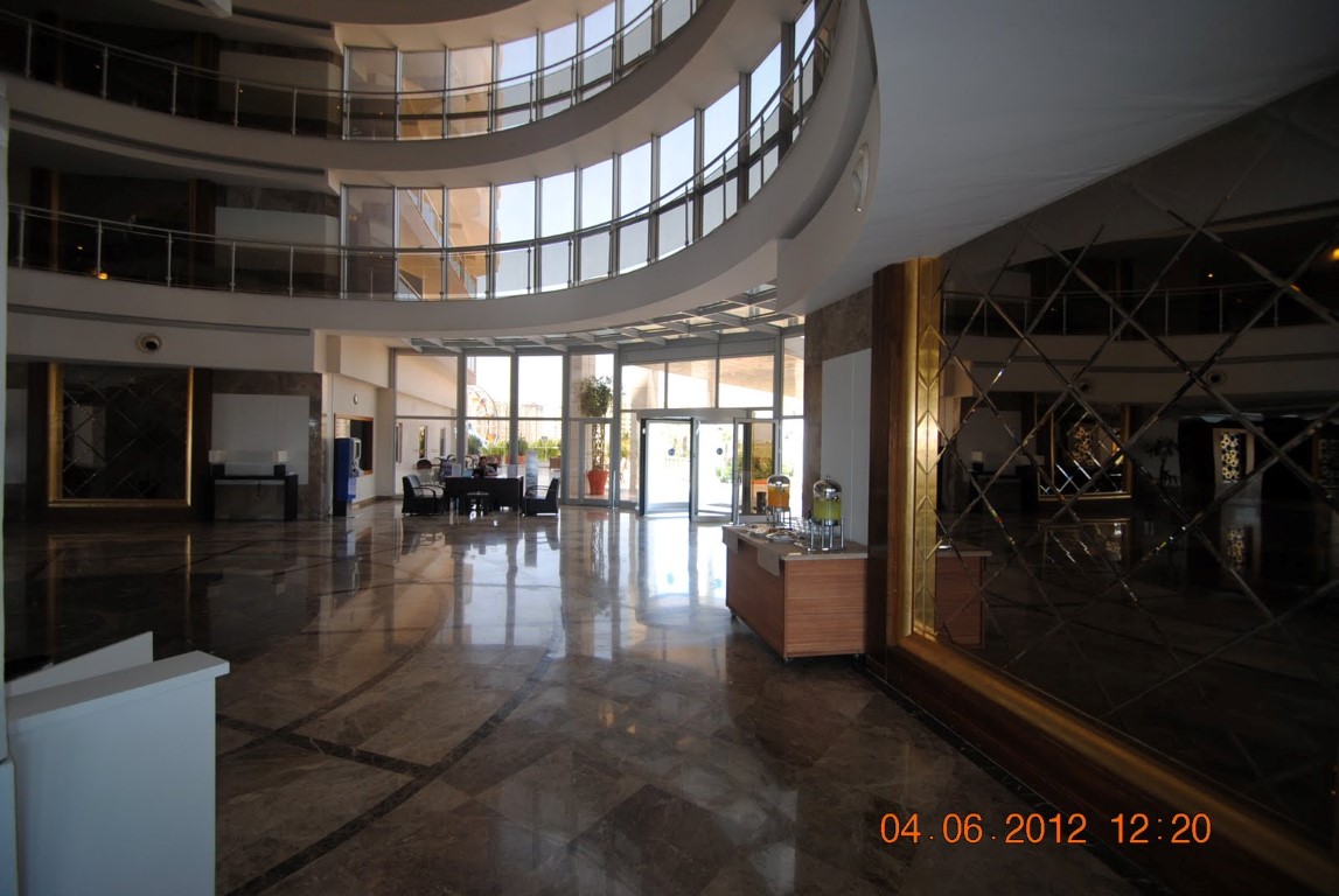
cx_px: 670
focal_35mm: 15
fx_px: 559
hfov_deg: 100.3
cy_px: 448
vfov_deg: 77.5
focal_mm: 10
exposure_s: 1/125
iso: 200
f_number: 3.5
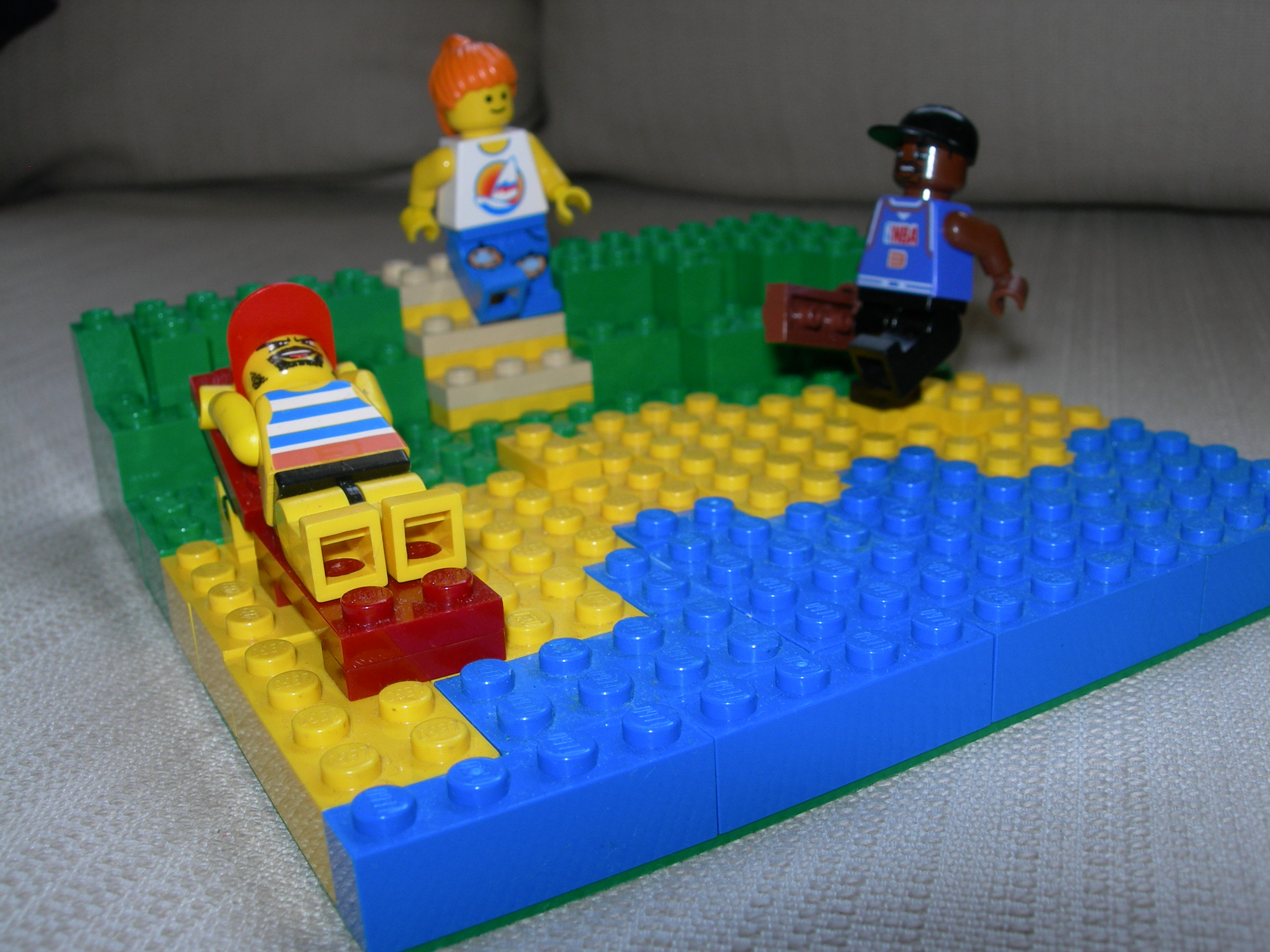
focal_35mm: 38
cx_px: 635
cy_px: 476
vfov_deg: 37.7
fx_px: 1394
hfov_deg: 49.0
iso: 50
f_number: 4.8
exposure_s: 1/60.1
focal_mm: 7.8
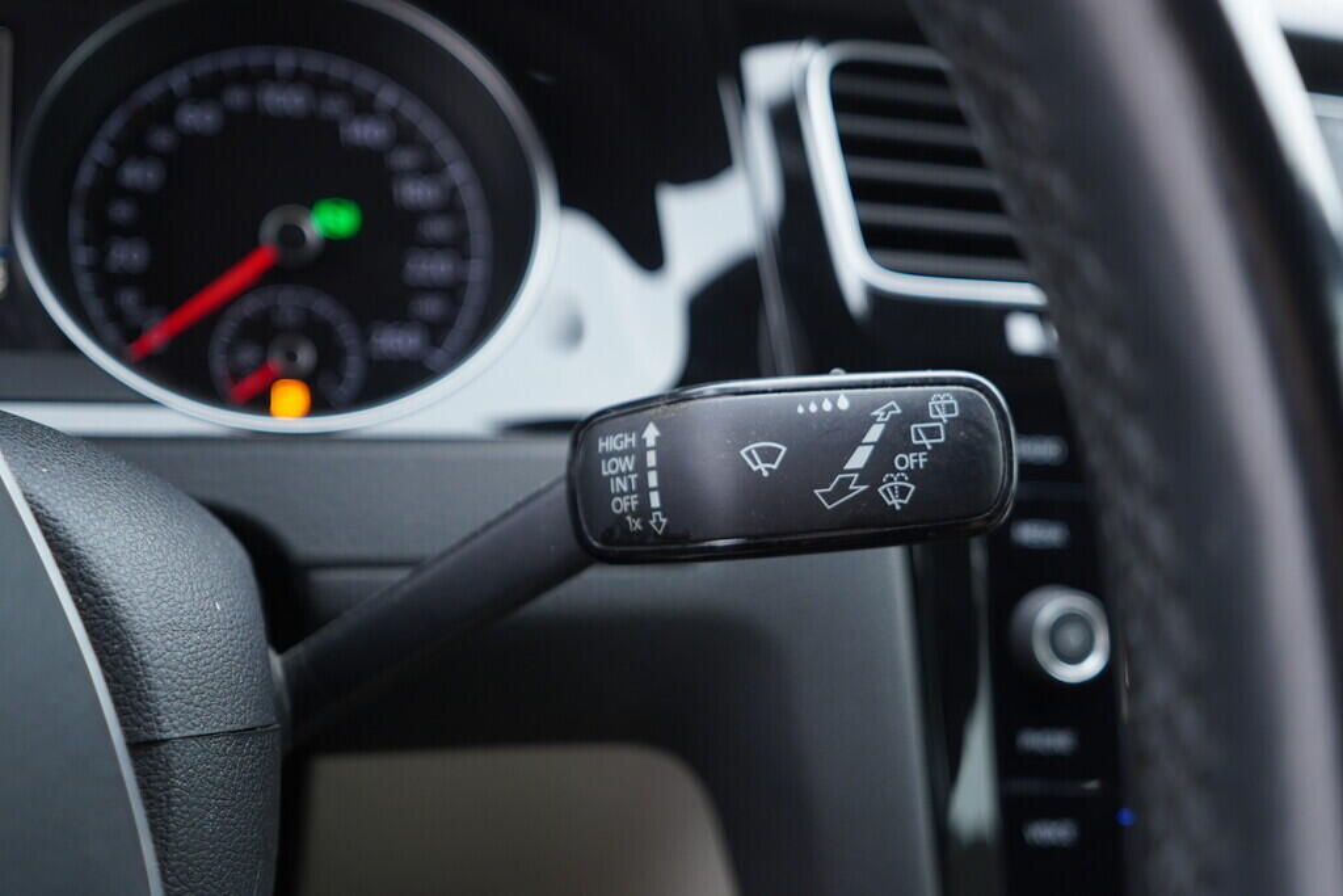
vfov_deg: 36.9
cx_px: 672
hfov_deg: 53.1
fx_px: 1343
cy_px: 448
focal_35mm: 36
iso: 320
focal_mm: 24
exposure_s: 1/40
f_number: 2.8
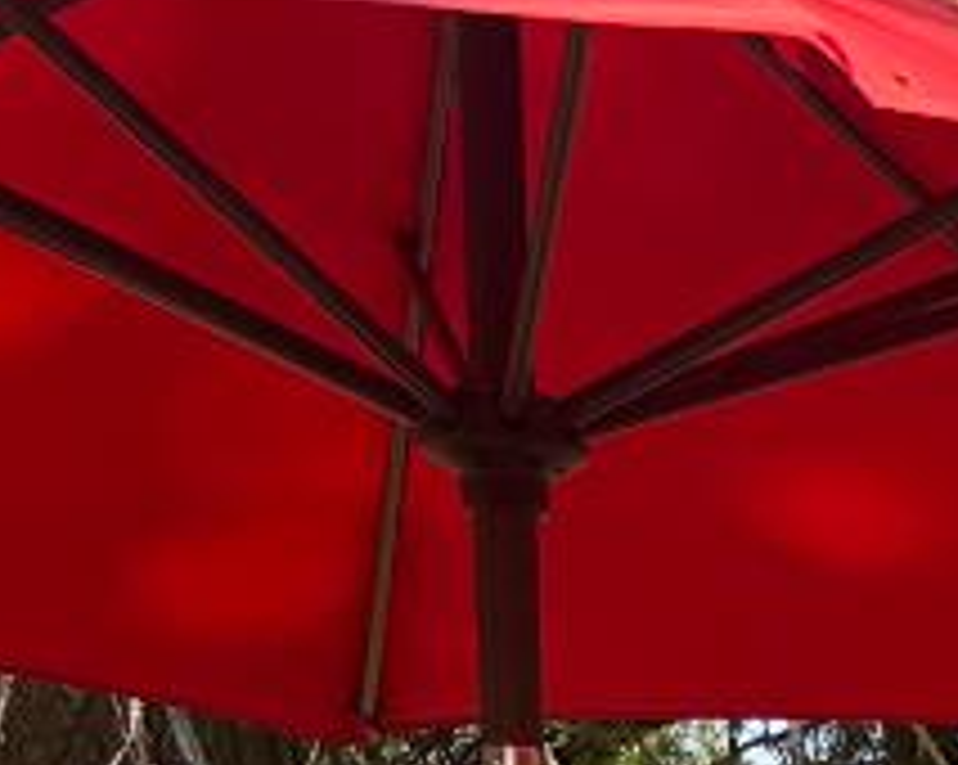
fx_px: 4674
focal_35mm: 165
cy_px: 1991
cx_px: 2577
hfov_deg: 9.8
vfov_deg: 8.4
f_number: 1.78
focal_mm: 6.76
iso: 80
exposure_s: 1/938
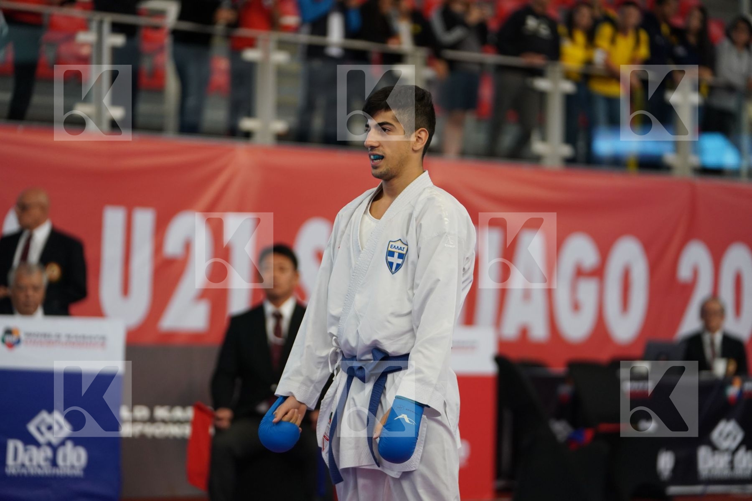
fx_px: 2882
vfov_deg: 9.9
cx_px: 376
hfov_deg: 14.9
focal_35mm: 138
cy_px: 250
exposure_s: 1/1000
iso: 1600
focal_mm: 138
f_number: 2.8
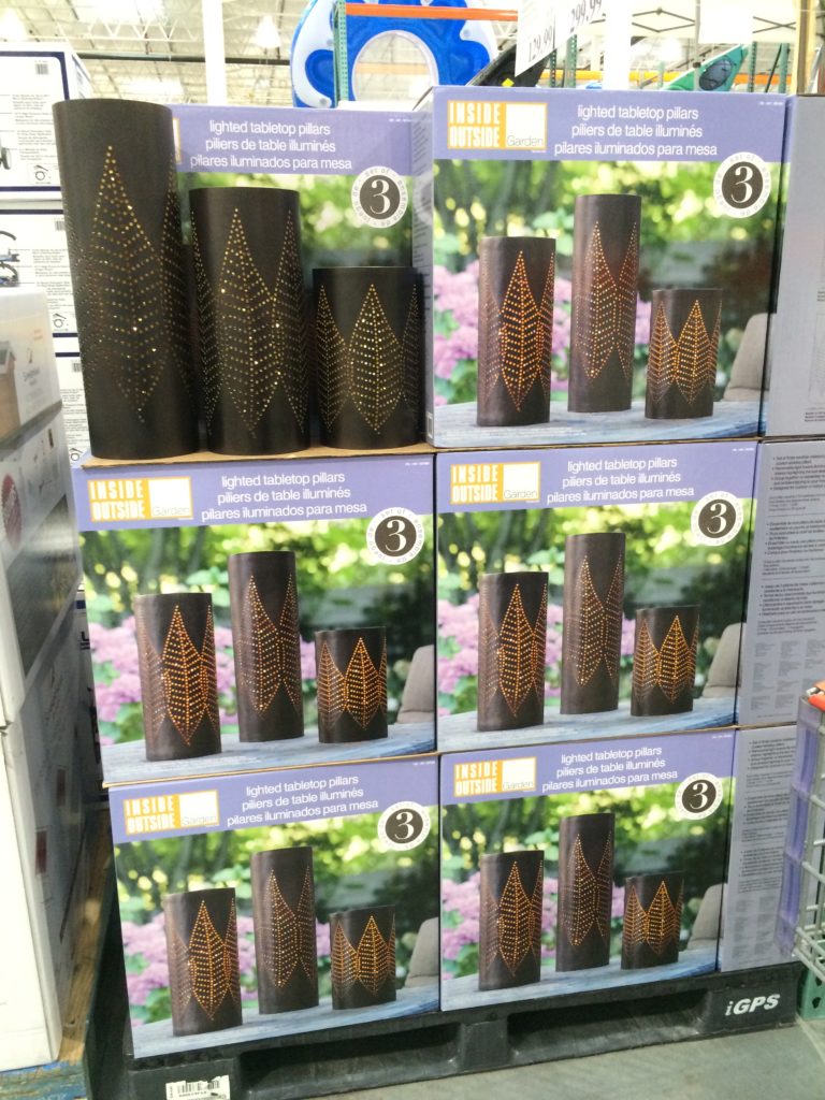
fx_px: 922
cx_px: 412
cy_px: 550
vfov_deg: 61.7
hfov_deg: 48.2
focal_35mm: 29
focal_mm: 4.15
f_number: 2.2
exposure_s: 1/33
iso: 200
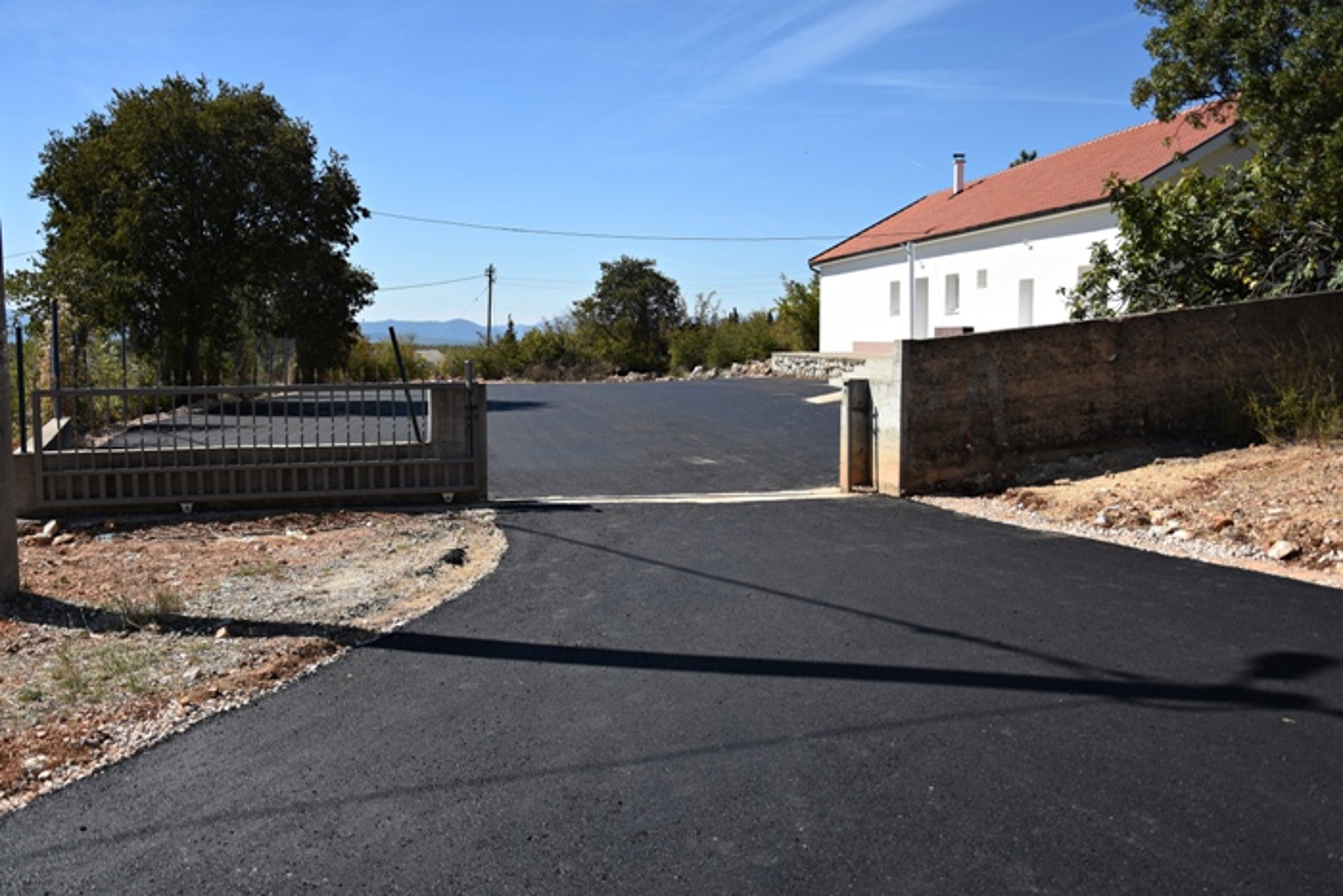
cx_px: 672
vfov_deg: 40.0
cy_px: 448
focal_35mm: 33
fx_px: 1231
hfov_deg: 57.2
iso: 200
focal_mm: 22
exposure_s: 1/2000
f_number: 3.8
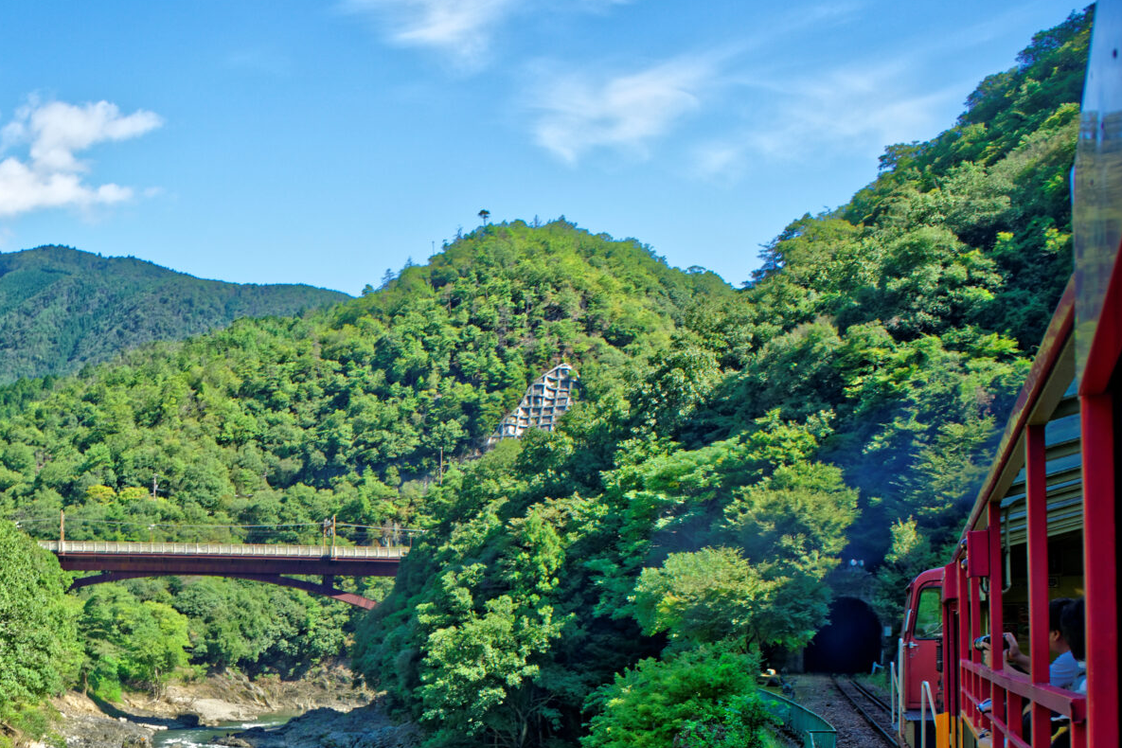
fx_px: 1683
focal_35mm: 54
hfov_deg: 35.0
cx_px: 139
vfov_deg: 24.0
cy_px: 733
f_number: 5.6
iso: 100
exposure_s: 1/125
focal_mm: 25
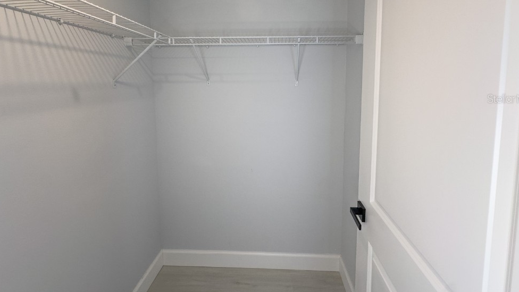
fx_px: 220
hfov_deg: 99.4
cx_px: 265
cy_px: 98
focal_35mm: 16
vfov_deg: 65.4
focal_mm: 2.22
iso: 125
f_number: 2.2
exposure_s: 1/120
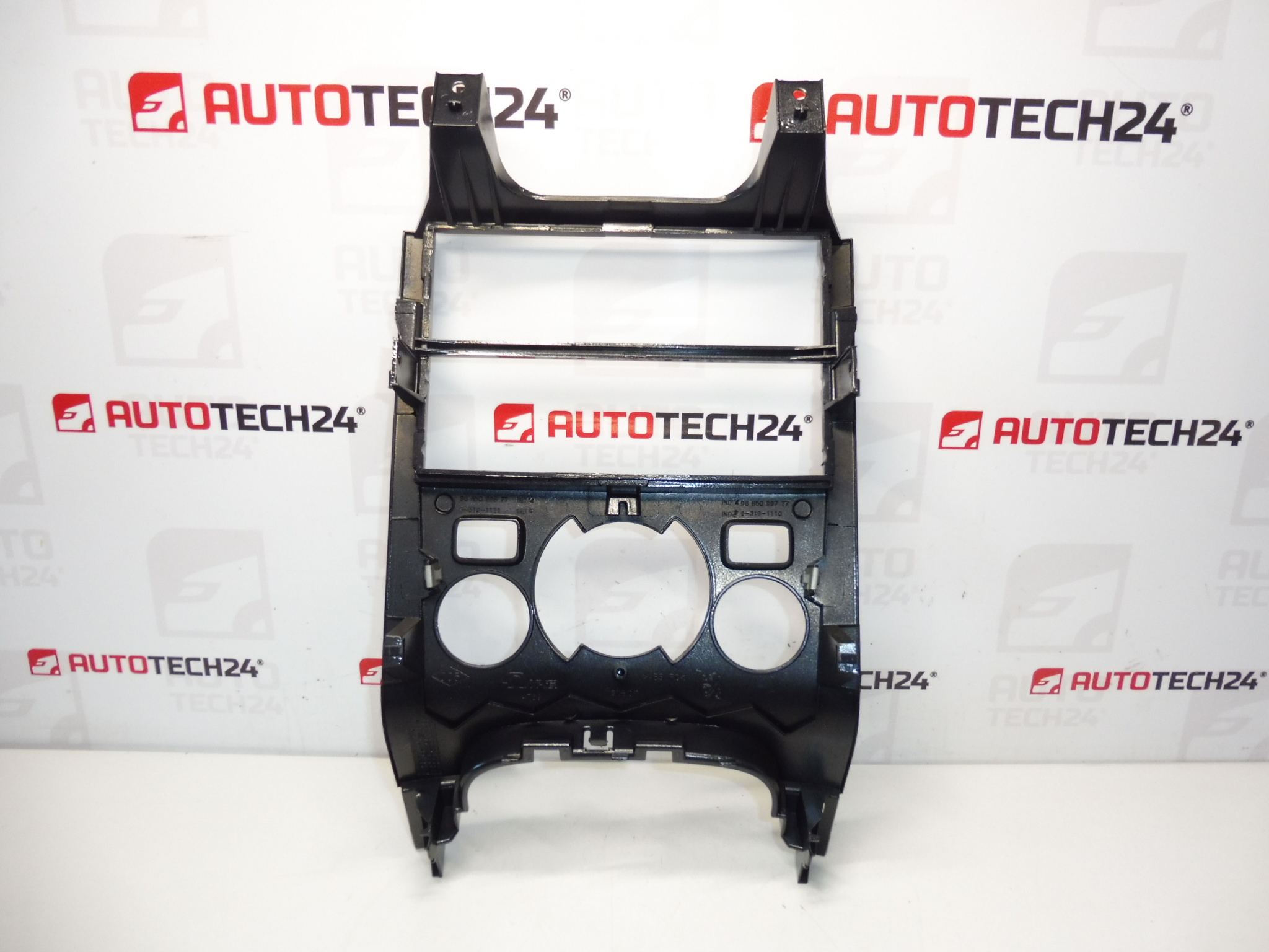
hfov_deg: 71.6
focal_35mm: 24
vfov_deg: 56.8
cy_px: 476
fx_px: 880
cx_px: 634
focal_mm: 4.3
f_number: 3.5
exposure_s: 1/80
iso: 200
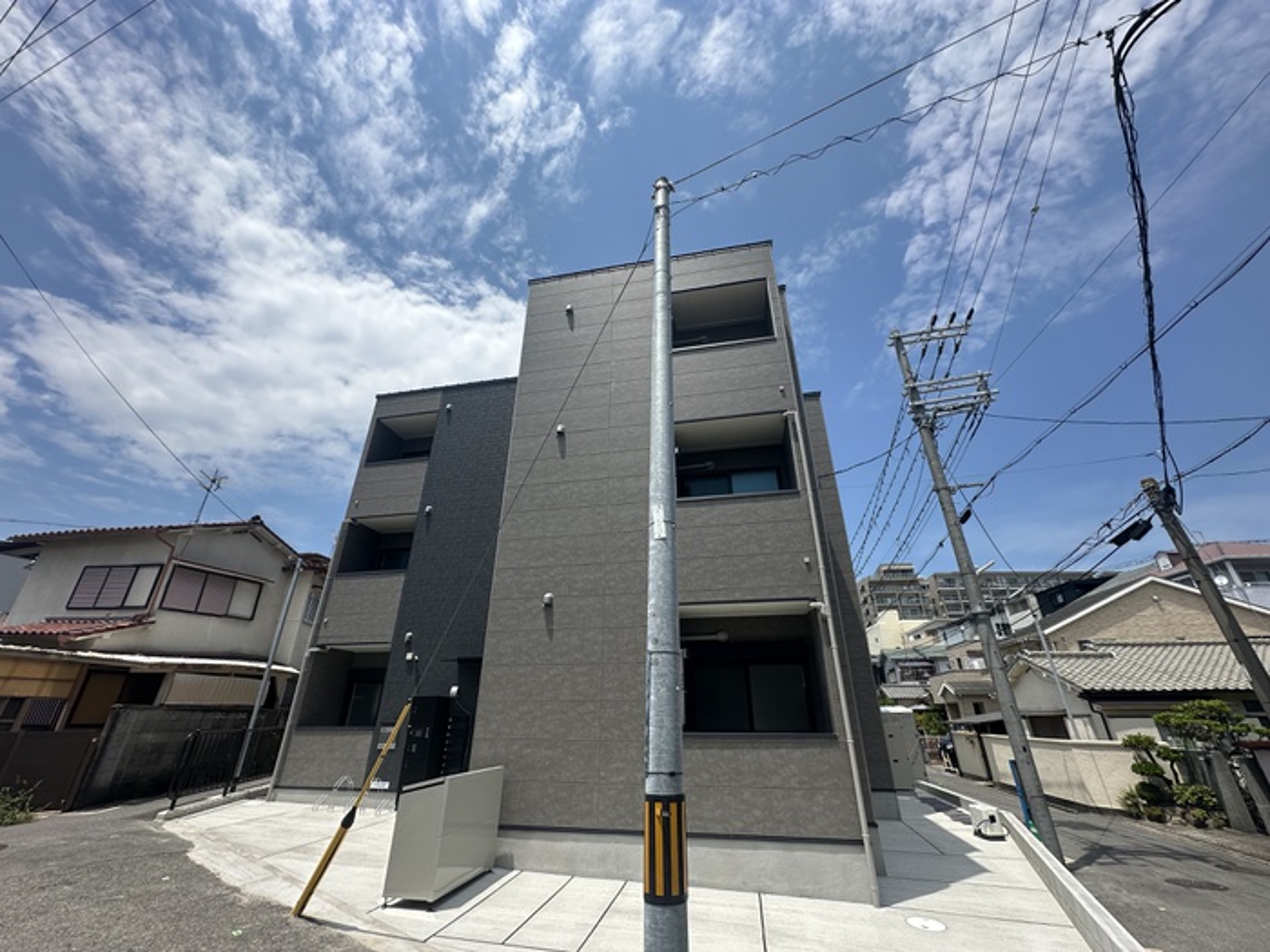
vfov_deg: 85.7
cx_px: 635
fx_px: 514
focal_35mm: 14
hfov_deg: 102.1
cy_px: 476
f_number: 2.2
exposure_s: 1/1689
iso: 50
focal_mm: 2.22
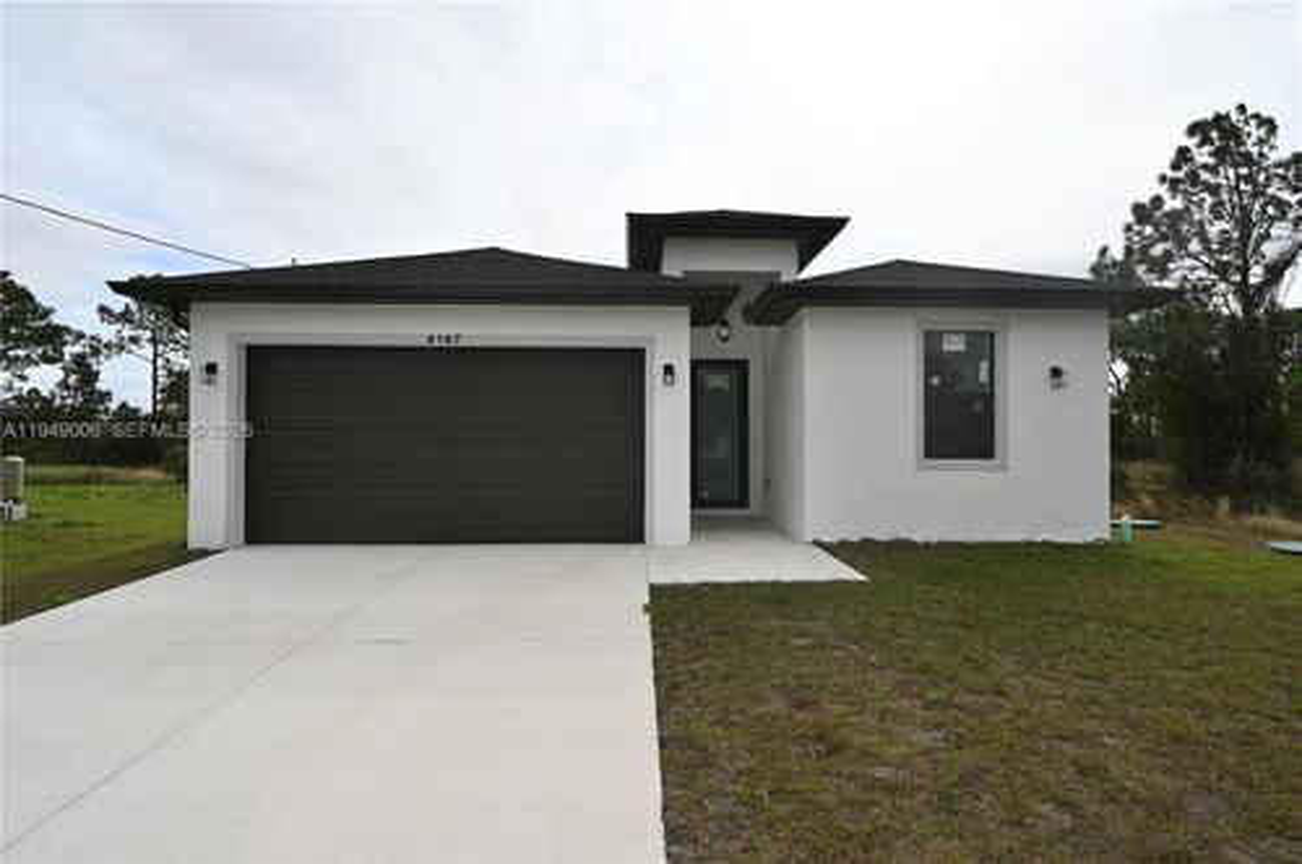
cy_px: 432
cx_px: 651
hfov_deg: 90.1
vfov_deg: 67.2
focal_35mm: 18
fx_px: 650
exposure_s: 1/500
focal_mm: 18
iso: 100
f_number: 8
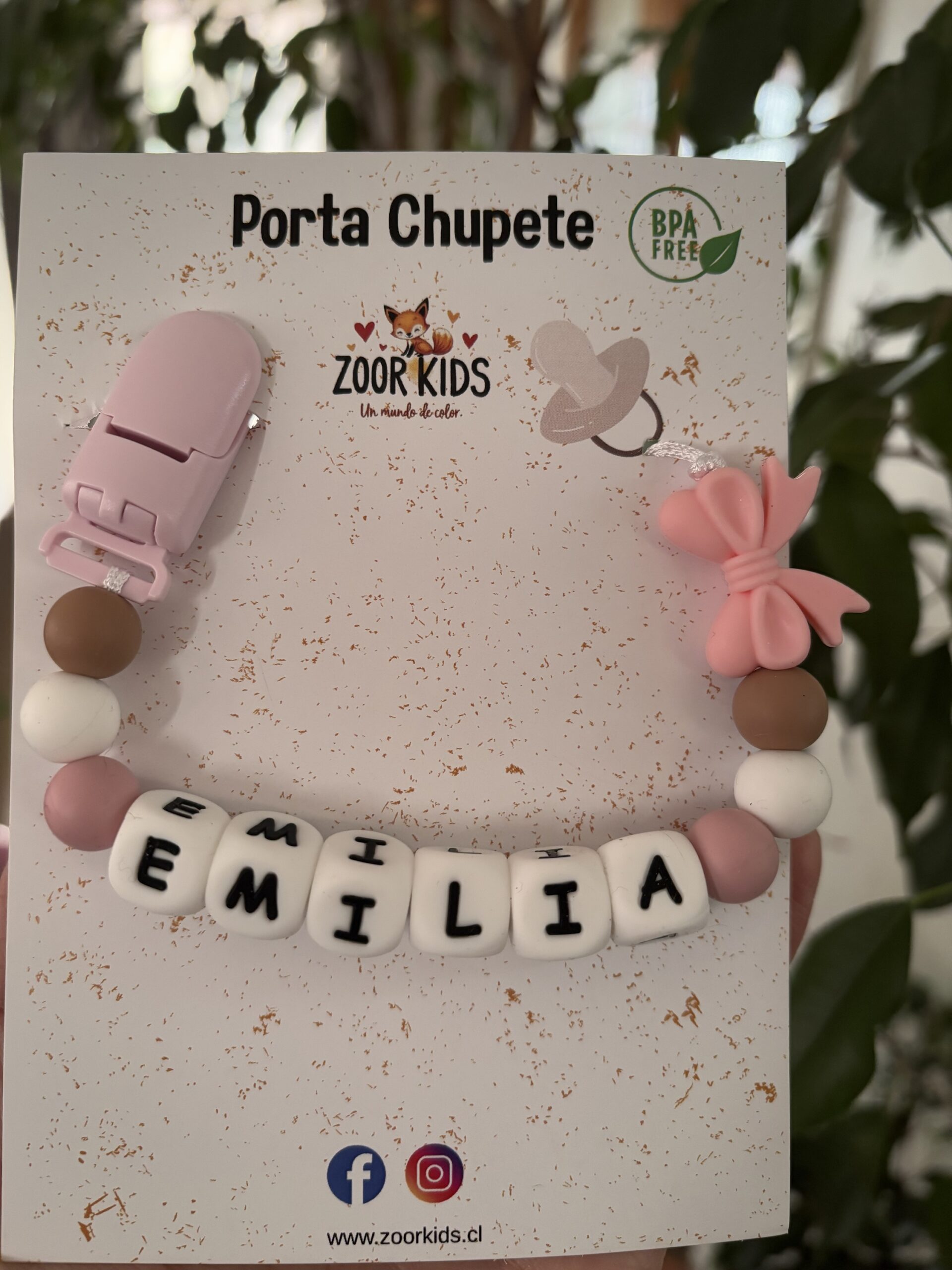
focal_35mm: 26
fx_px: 953
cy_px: 635
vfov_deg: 67.3
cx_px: 476
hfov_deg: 53.1
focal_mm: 5.96
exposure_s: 1/50
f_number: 1.6
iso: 250
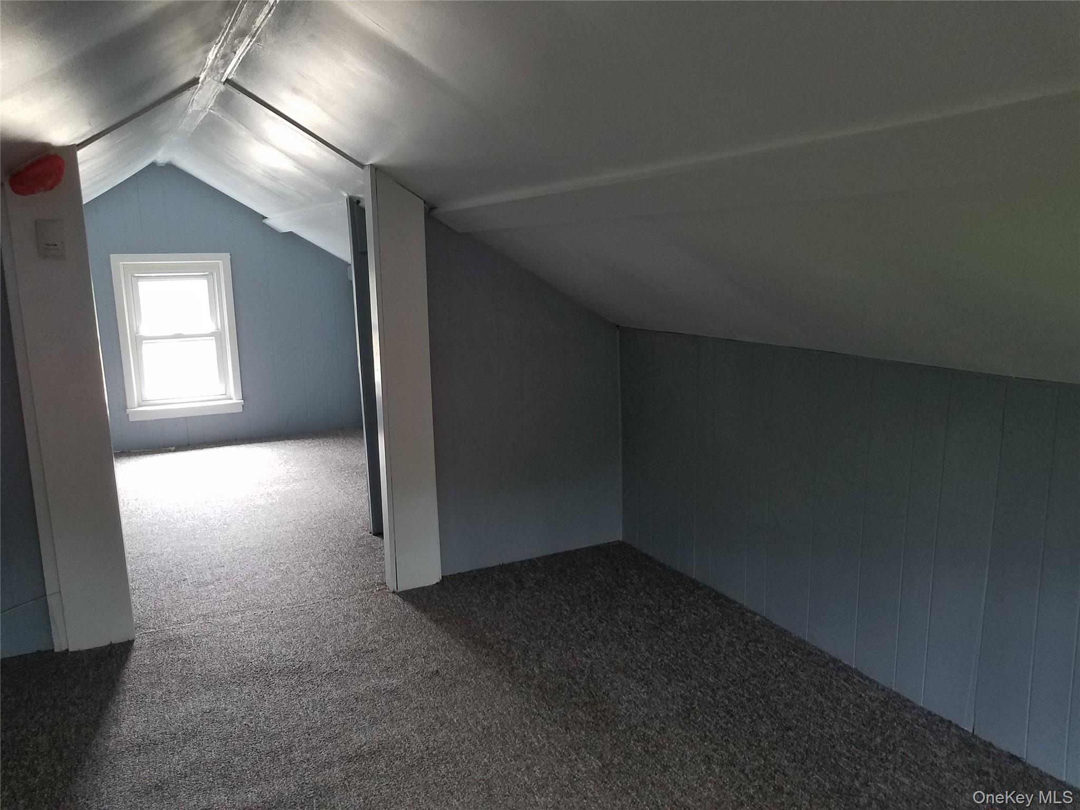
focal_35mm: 26
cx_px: 540
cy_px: 405
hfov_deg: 67.3
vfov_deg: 53.1
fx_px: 811
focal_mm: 4.2
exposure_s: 1/24
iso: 200
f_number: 1.7
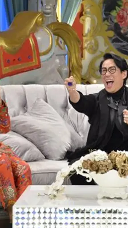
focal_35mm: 215
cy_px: 114
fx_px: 1297
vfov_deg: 10.0
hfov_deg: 5.6
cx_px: 118
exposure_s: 1/250
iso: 1600
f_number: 5.3
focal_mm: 90
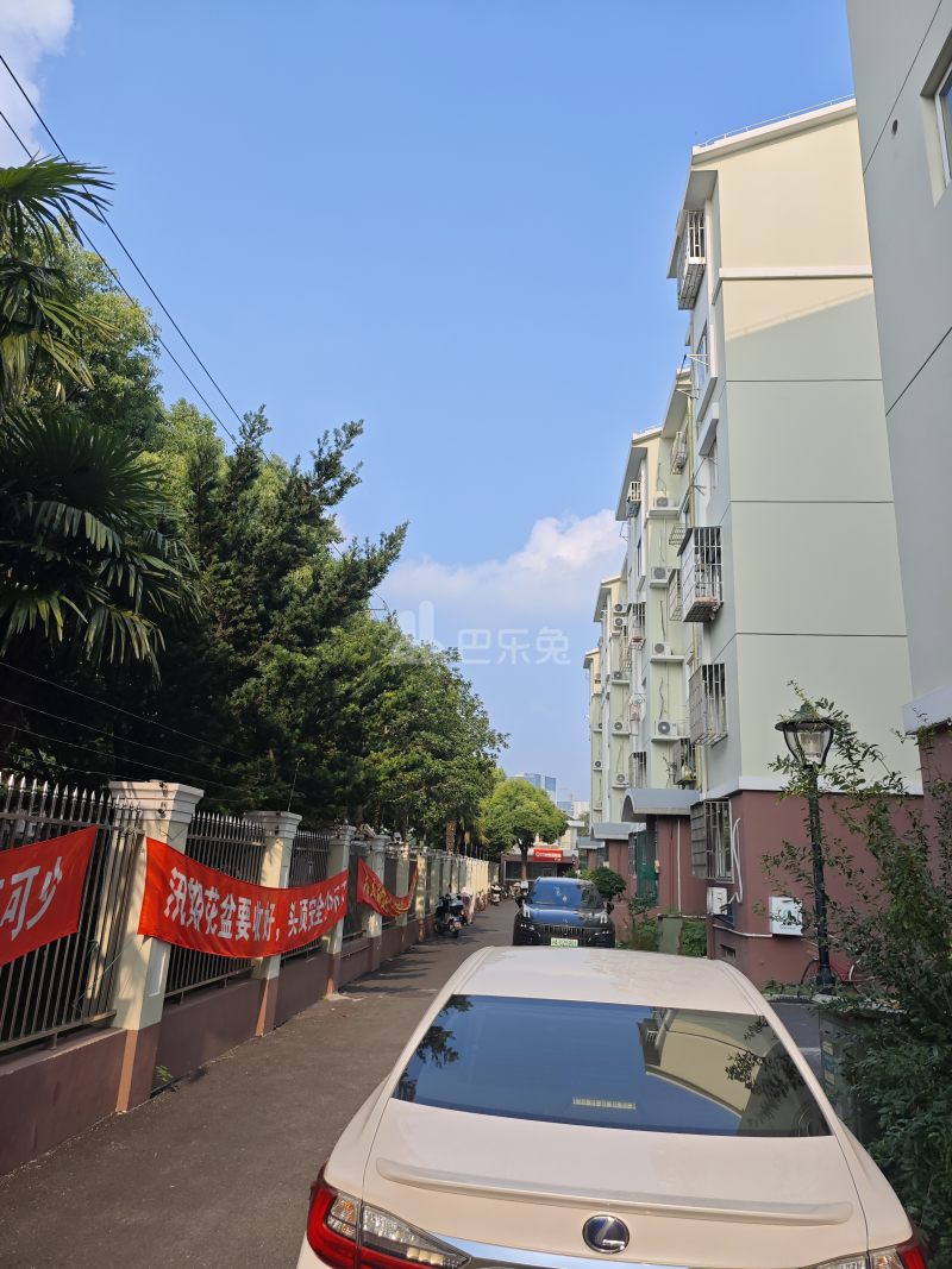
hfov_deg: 58.9
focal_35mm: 23
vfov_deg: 73.9
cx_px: 476
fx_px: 844
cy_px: 634
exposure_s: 1/1340
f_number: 2
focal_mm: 8.72
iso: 50
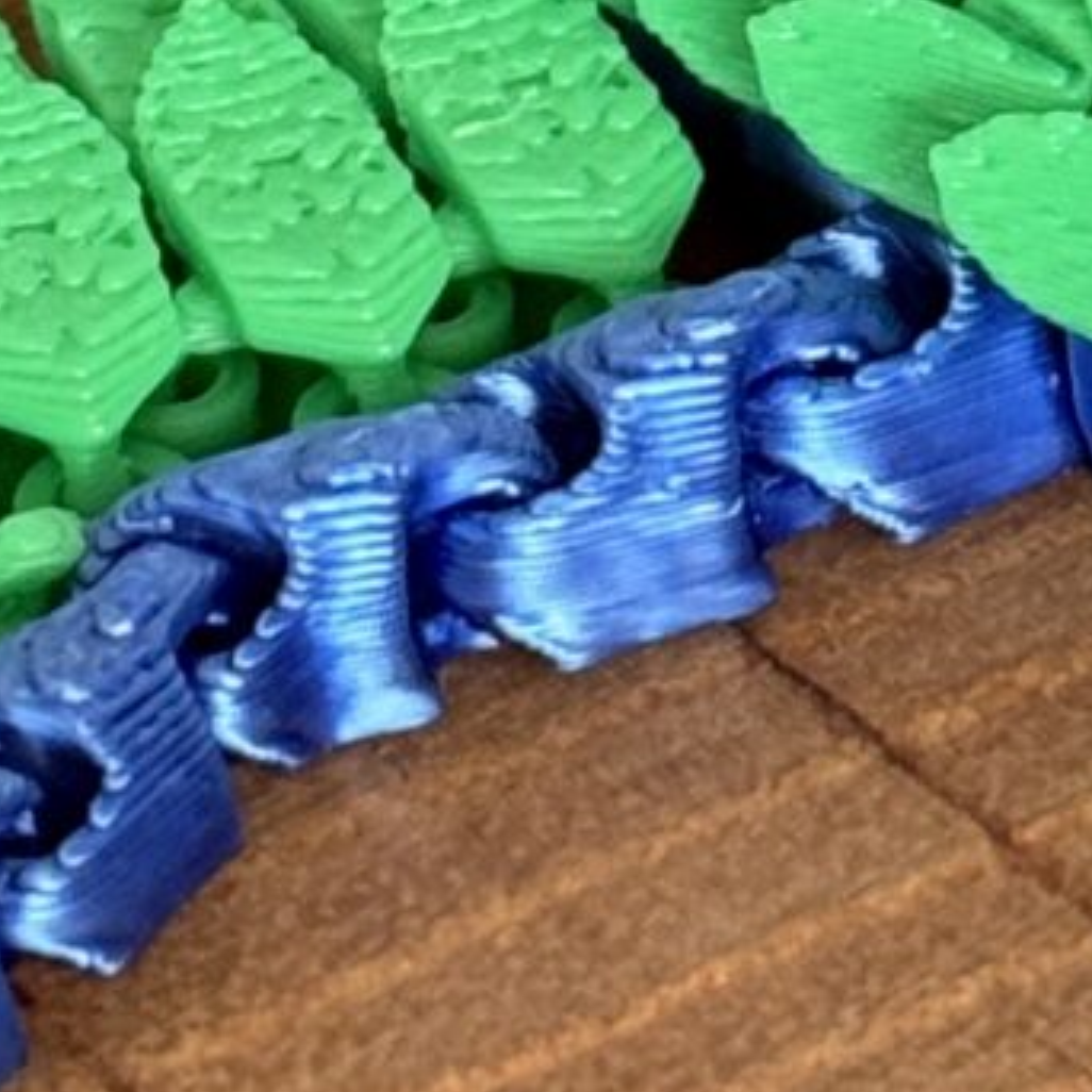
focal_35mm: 318
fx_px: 11350
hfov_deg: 5.5
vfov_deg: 5.5
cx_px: 766
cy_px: -619
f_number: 1.78
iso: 250
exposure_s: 1/48
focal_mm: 6.76
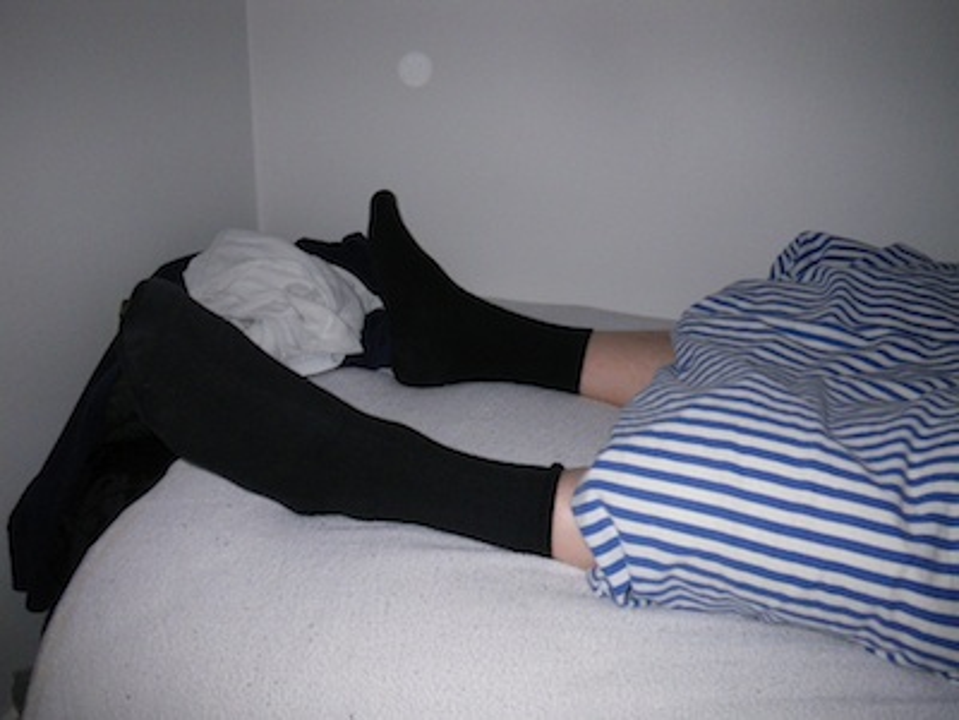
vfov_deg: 49.7
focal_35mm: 28
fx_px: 776
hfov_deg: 63.4
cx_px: 480
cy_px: 360
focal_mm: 5
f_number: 3.5
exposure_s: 1/50
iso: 400
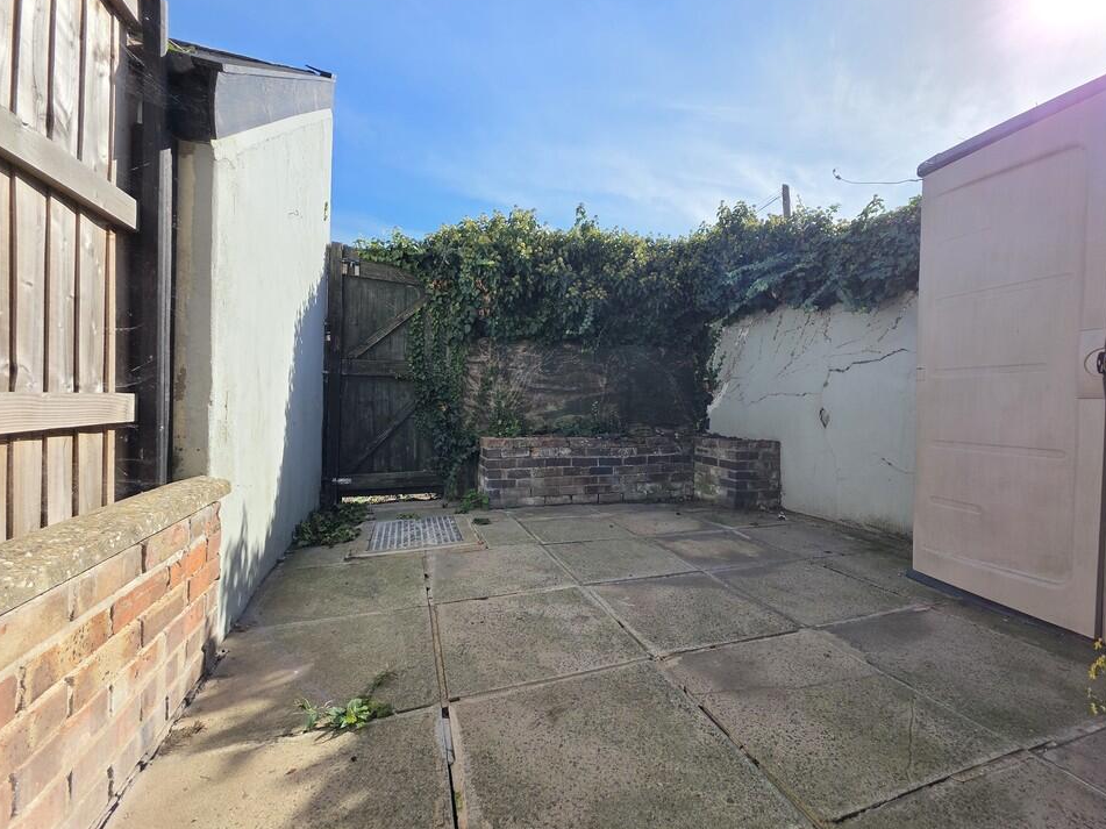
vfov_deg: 85.7
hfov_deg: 102.0
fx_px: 447
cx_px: 581
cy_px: 410
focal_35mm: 14
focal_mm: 2.2
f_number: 1.9
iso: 64
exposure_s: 1/2000
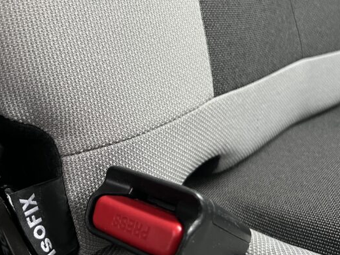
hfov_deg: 46.3
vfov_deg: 36.0
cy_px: 131
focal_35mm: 40
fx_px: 393
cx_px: 123
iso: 400
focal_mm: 5.7
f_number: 1.5
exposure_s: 1/60
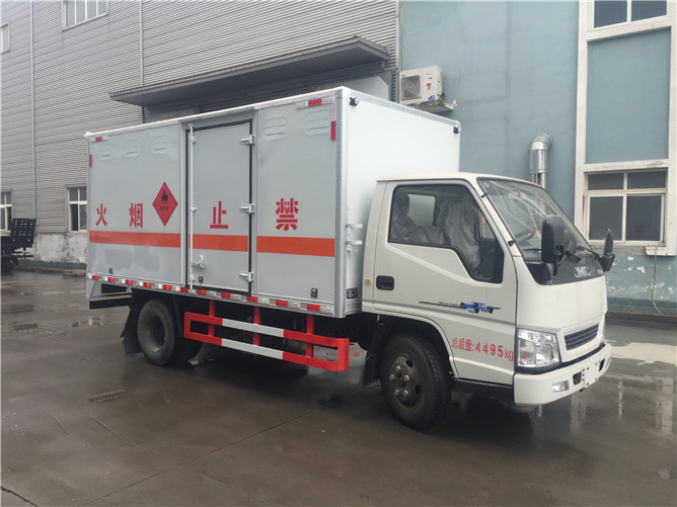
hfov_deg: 61.7
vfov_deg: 48.2
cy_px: 254
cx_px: 338
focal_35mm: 29
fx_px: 567
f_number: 2.2
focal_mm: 4.15
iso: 32
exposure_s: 1/347
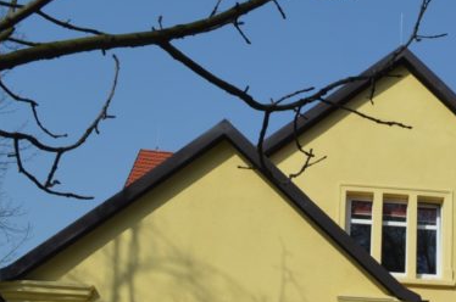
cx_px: 505
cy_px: 329
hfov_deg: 25.4
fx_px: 936
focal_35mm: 74
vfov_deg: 17.7
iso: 100
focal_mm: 18
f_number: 9
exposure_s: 1/320
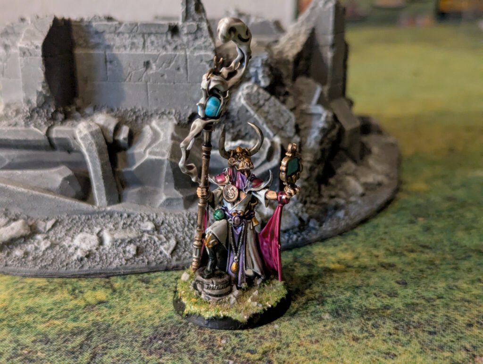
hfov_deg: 39.6
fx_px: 671
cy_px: 182
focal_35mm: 48
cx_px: 242
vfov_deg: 30.3
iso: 1548
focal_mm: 6.81
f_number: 1.85
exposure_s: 1/50
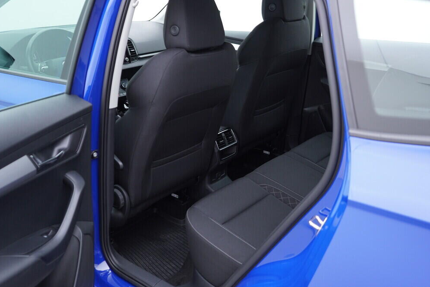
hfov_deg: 51.9
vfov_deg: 36.0
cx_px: 218
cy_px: 140
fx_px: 442
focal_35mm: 37
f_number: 2.8
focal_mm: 24
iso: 200
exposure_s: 1/40
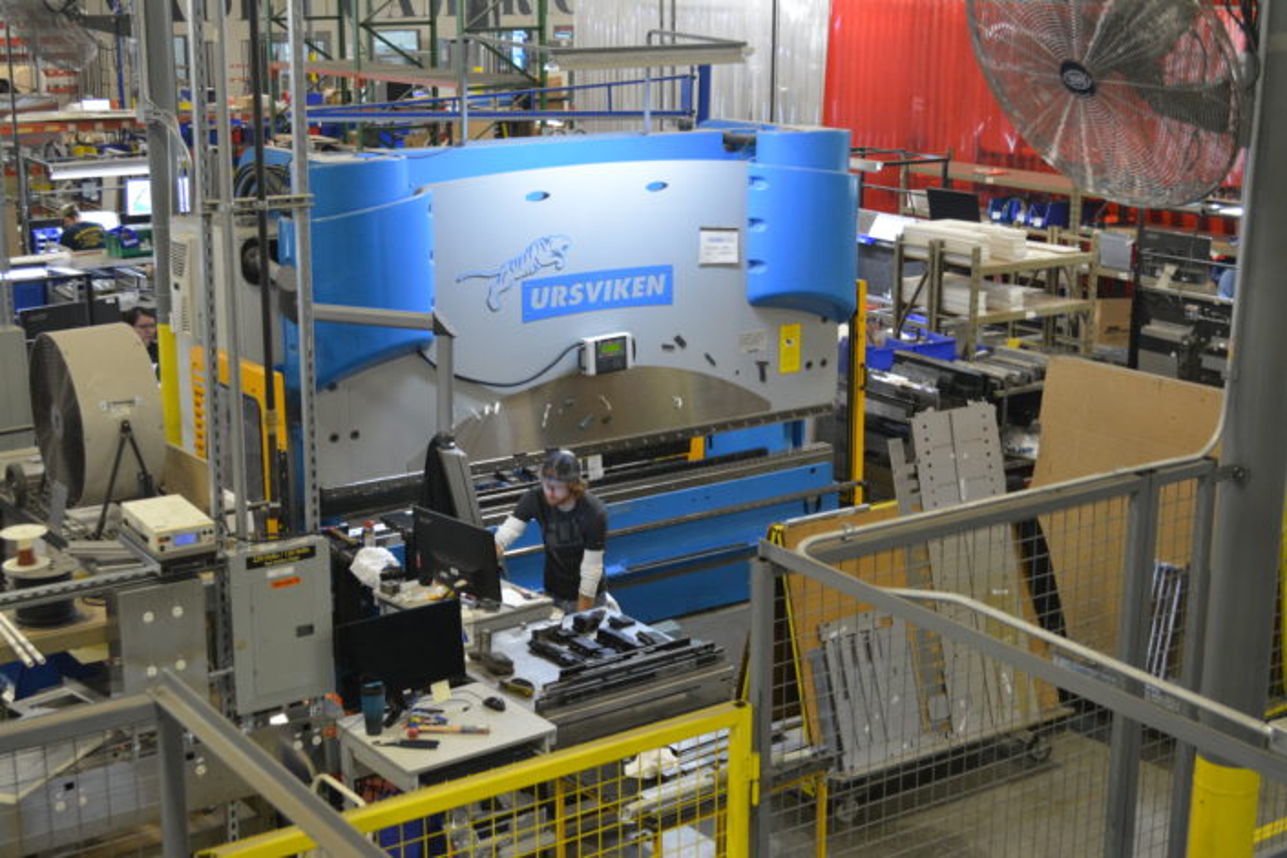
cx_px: 644
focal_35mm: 52
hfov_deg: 37.9
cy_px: 429
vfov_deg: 25.8
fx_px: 1877
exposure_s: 1/25
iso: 1600
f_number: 5
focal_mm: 35
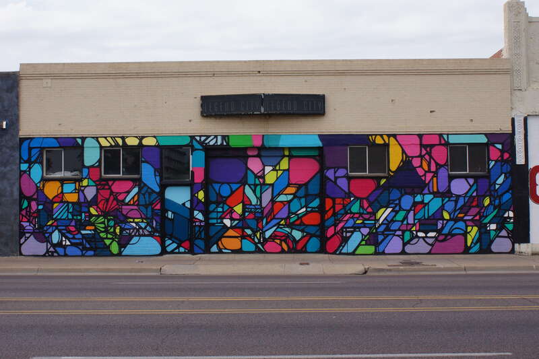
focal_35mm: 52
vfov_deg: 25.7
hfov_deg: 37.9
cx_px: 270
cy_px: 180
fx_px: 786
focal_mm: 35
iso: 400
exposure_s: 1/500
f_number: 11
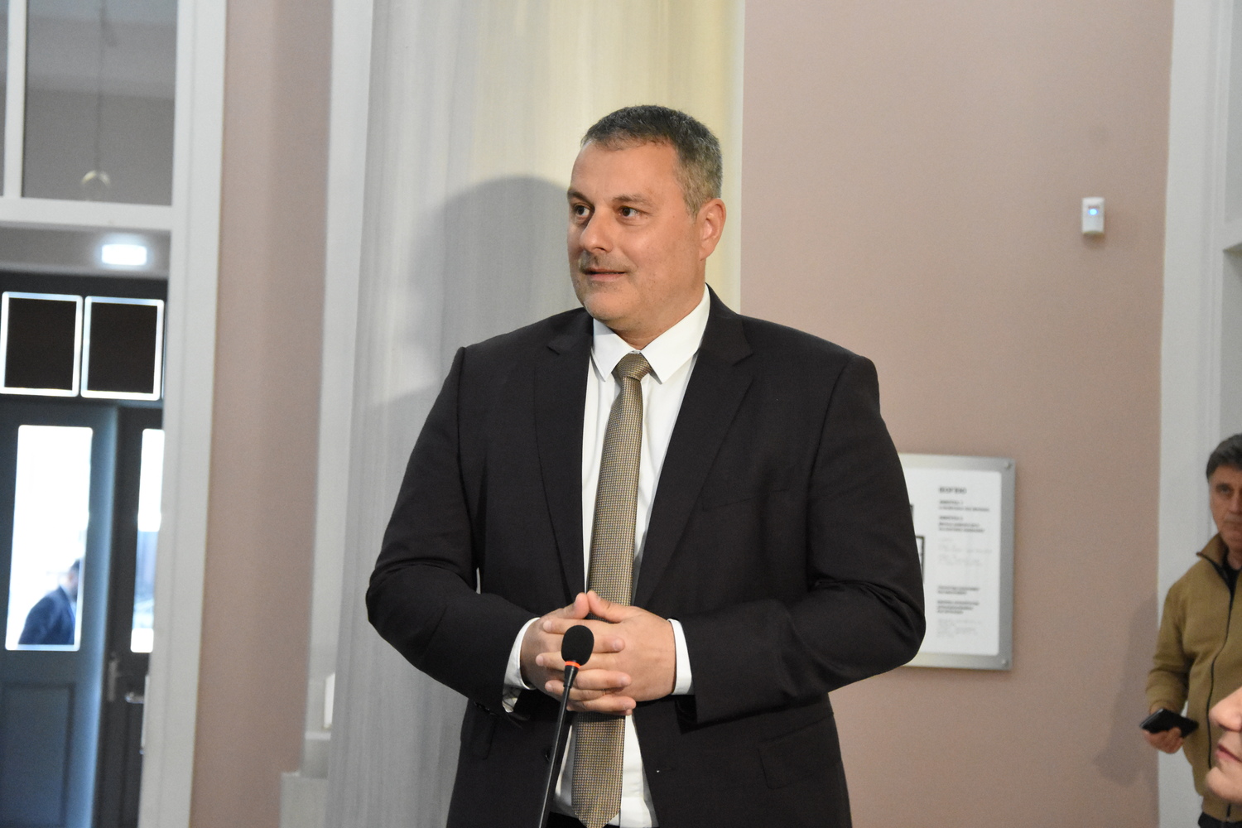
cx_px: 621
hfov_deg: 26.0
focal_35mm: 78
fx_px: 2691
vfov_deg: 17.5
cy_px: 414
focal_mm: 52
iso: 8000
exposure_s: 1/60
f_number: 5.6
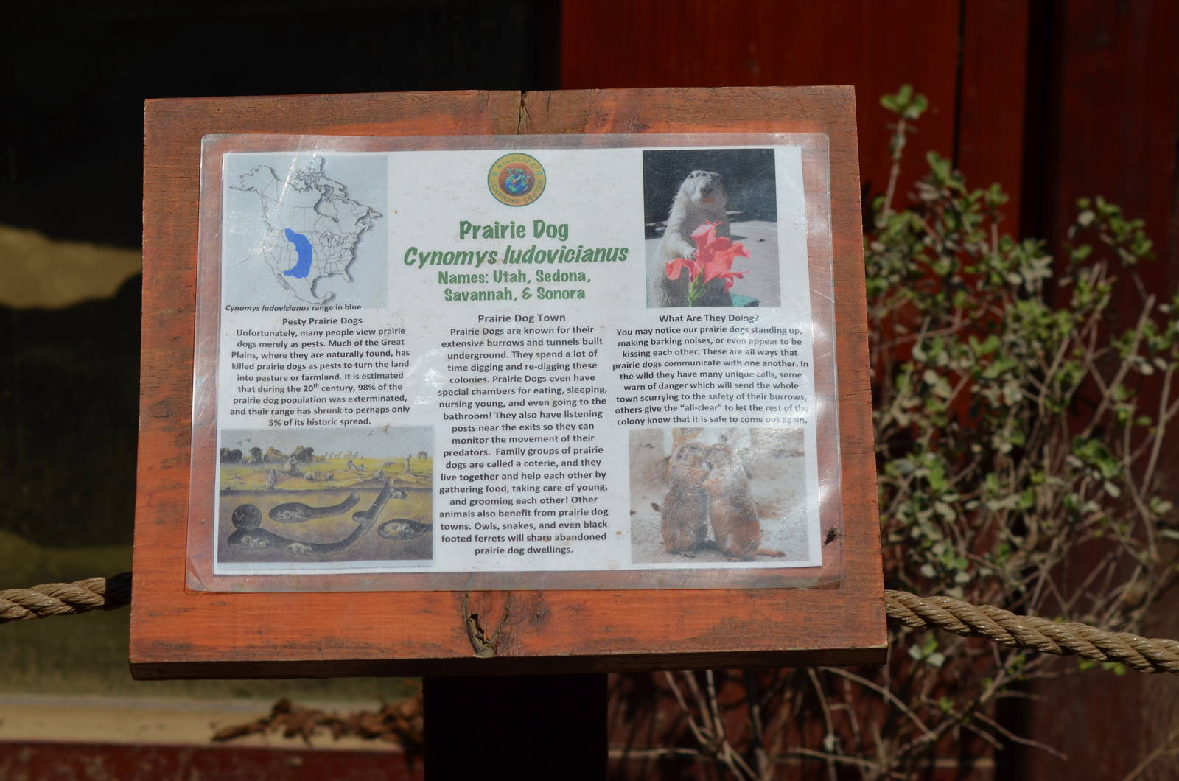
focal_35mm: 105
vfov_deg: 13.0
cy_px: 390
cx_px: 590
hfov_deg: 19.5
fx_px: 3432
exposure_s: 1/1000
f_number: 8
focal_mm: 70
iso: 125
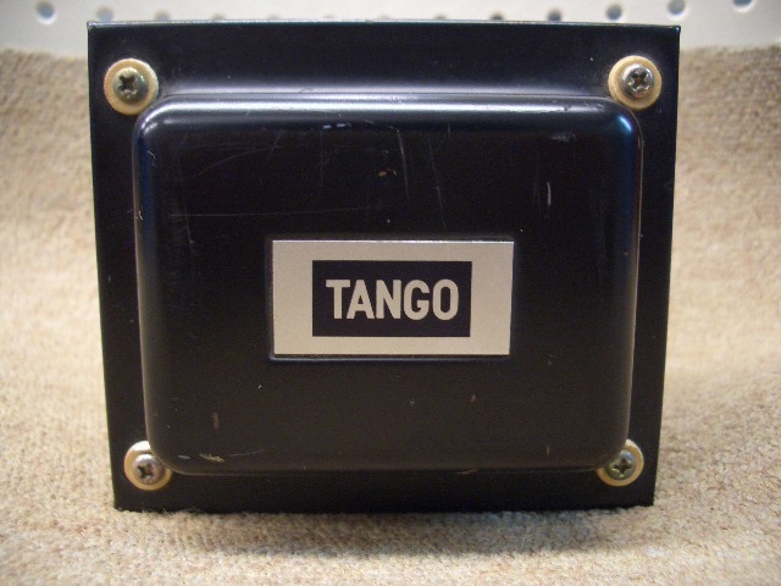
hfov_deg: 52.6
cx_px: 390
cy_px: 293
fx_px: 790
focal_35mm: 35
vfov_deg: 40.7
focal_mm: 5.8
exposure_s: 1/8
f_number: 2.6
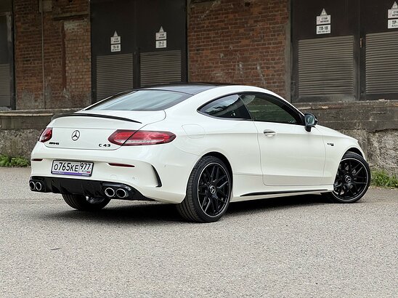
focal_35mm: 77
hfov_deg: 25.4
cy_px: 149
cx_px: 199
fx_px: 885
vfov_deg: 19.1
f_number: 2.8
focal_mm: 9
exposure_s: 1/442
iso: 25
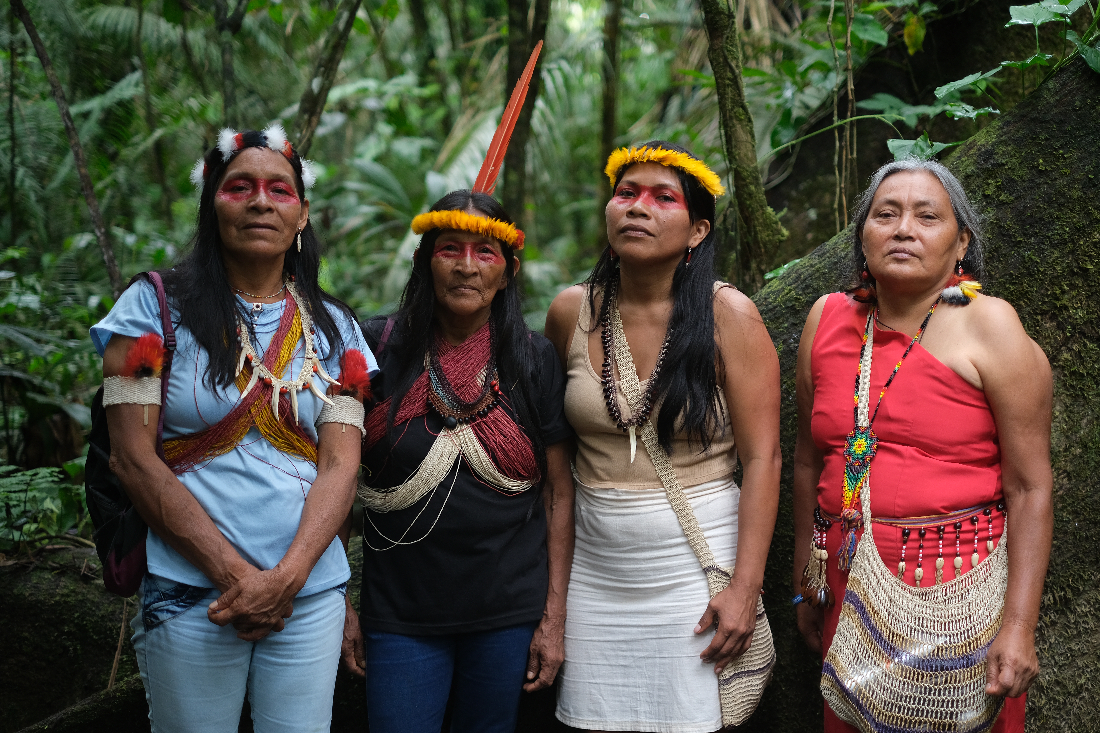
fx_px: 1619
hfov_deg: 37.5
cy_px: 366
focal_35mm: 53
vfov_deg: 25.5
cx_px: 550
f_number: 1.4
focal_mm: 35
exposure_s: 1/125
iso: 400
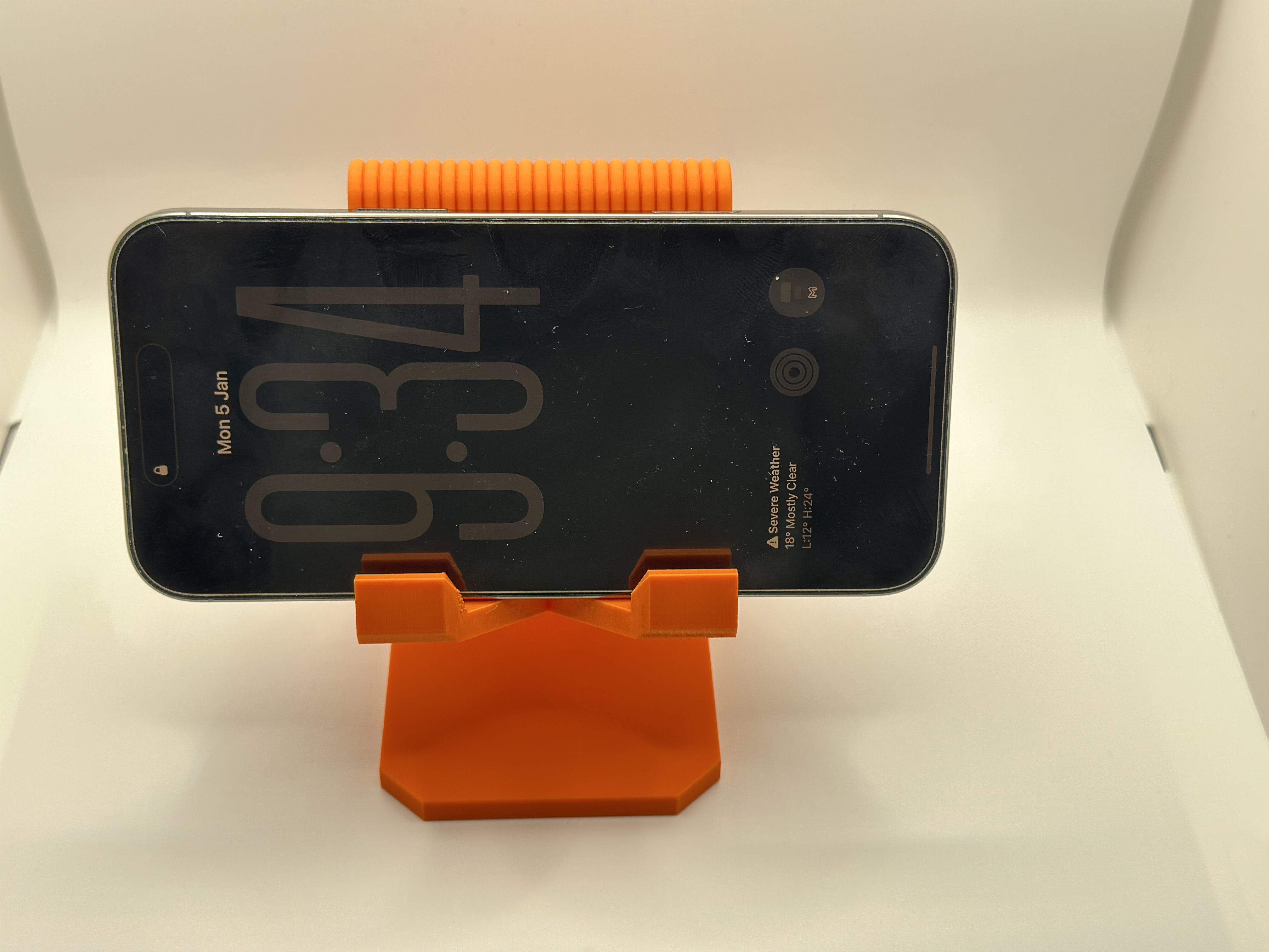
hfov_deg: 39.7
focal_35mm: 48
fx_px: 1760
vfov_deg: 30.3
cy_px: 476
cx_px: 634
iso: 100
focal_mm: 6.86
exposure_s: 1/219
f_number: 1.78
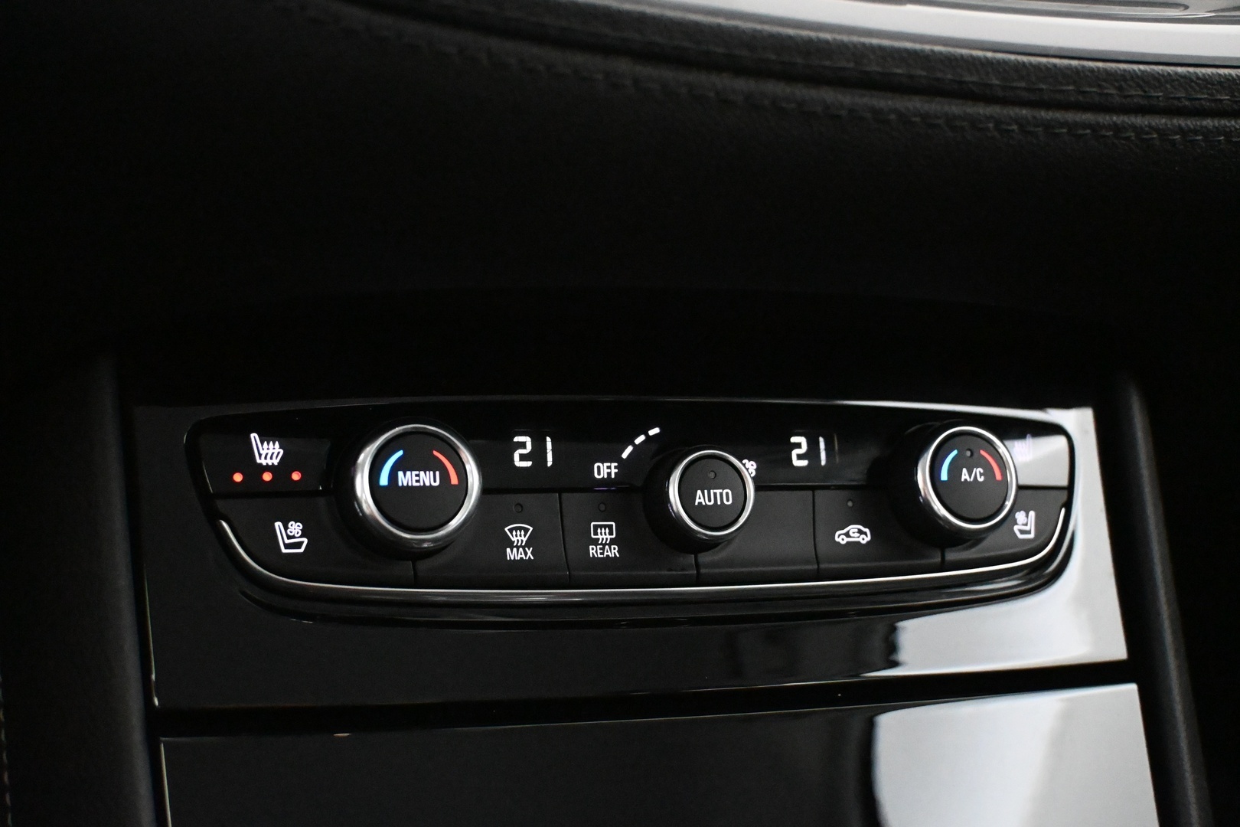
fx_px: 1679
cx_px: 620
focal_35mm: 49
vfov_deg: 27.7
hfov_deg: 40.5
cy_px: 414
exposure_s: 1/50
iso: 14400
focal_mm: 32.5
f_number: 5
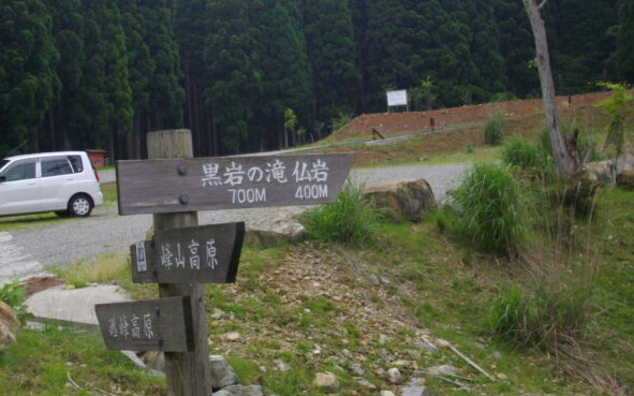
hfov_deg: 30.0
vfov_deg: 19.1
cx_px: 216
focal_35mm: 68
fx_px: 1175
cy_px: 178
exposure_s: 1/320
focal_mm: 6.2
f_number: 2.8
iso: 100
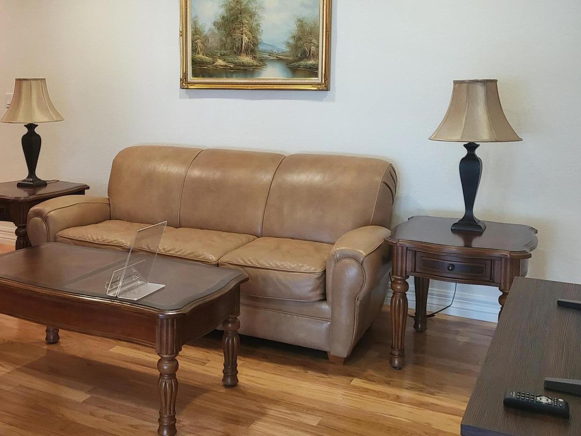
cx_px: 154
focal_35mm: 42
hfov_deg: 43.5
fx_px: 705
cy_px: 135
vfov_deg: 34.0
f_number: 1.8
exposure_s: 1/120
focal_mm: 4.25
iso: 320
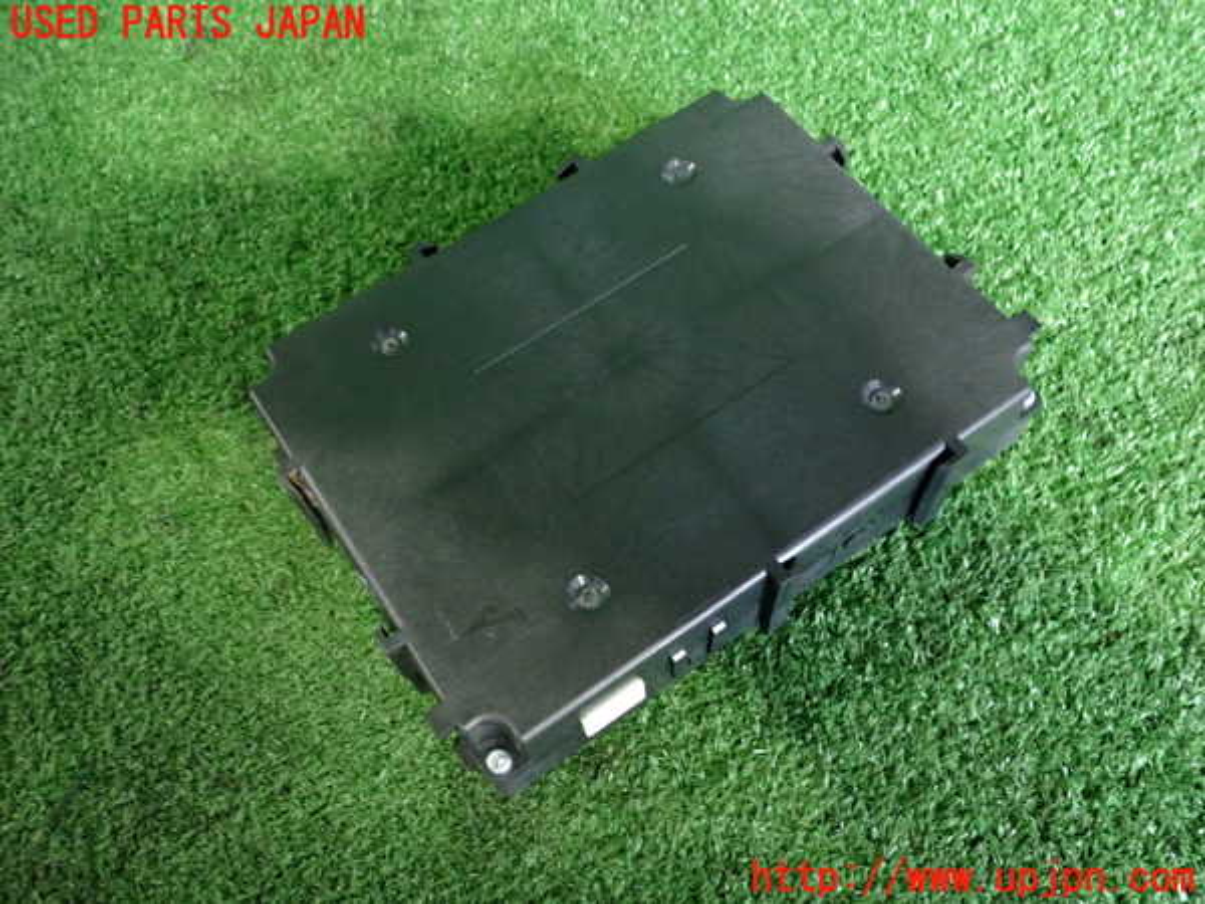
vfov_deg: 46.8
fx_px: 1044
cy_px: 452
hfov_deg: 60.0
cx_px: 602
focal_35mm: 30
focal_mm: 5.4
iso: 500
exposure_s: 1/30
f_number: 2.3
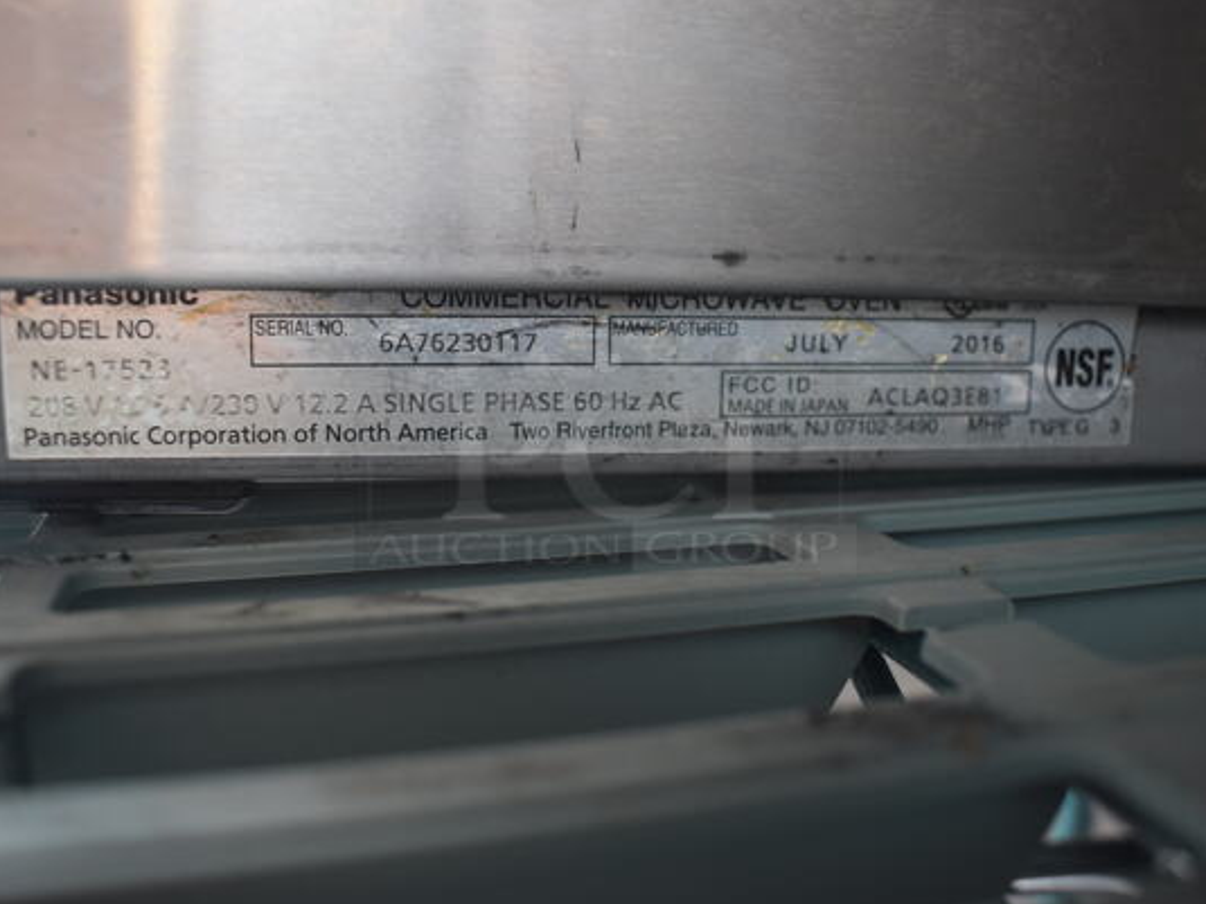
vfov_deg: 41.2
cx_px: 606
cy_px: 453
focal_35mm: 35
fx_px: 1203
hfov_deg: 53.2
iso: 800
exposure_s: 1/60
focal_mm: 21
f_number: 4.5
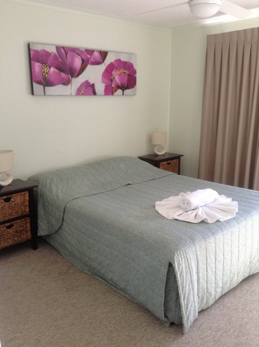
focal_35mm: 33
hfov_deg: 42.8
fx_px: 330
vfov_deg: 55.4
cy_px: 174
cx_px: 130
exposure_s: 1/25
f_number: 2.4
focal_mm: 3.3
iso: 80
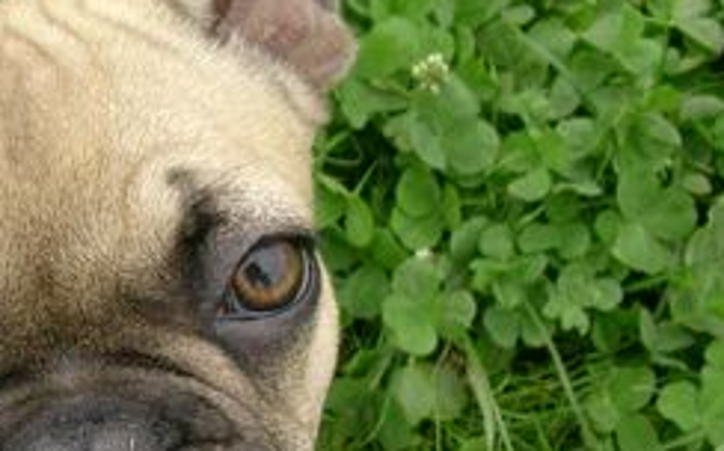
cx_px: 27
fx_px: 2030
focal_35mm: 103
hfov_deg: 19.7
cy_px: 231
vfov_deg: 12.7
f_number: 2.7
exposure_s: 1/197
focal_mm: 5.6
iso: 70
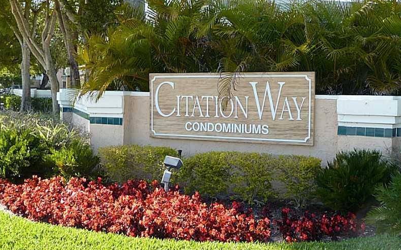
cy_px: 135
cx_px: 203
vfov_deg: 23.5
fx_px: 601
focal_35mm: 55
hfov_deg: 36.9
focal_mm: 4.7
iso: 80
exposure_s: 1/160
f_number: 4
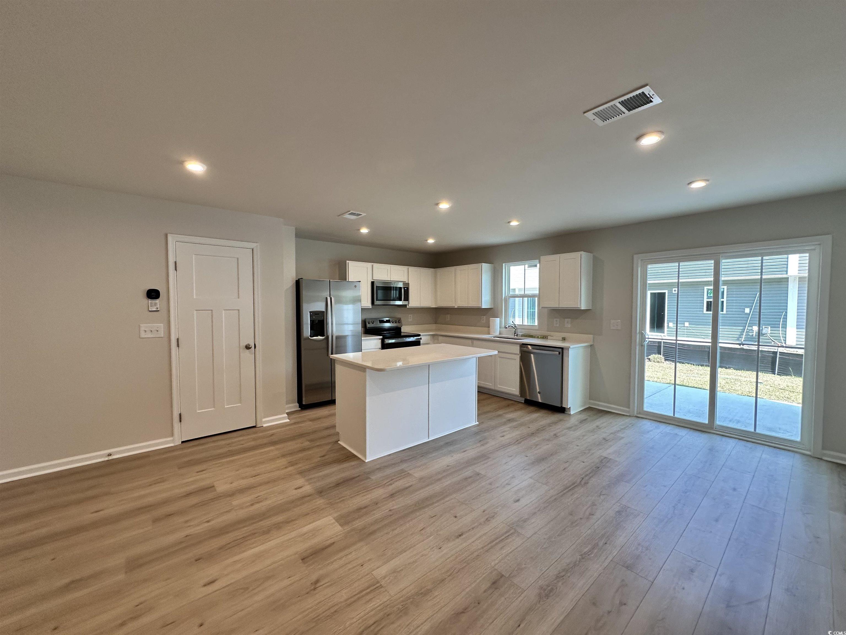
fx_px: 342
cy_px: 318
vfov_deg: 85.7
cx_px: 423
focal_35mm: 14
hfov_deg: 102.1
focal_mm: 2.22
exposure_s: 1/120
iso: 125
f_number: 2.2
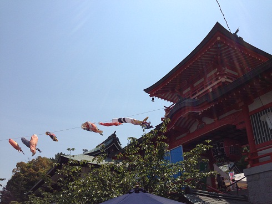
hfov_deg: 55.3
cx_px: 136
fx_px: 259
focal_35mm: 33
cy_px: 102
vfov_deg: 43.0
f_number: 2.4
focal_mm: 4.13
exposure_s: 1/3390
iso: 50
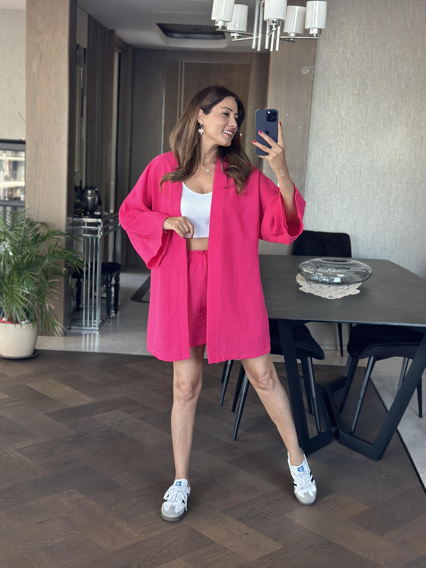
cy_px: 284
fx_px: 788
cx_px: 213
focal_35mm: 48
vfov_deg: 39.7
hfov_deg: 30.3
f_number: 1.78
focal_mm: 6.86
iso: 250
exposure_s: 1/60
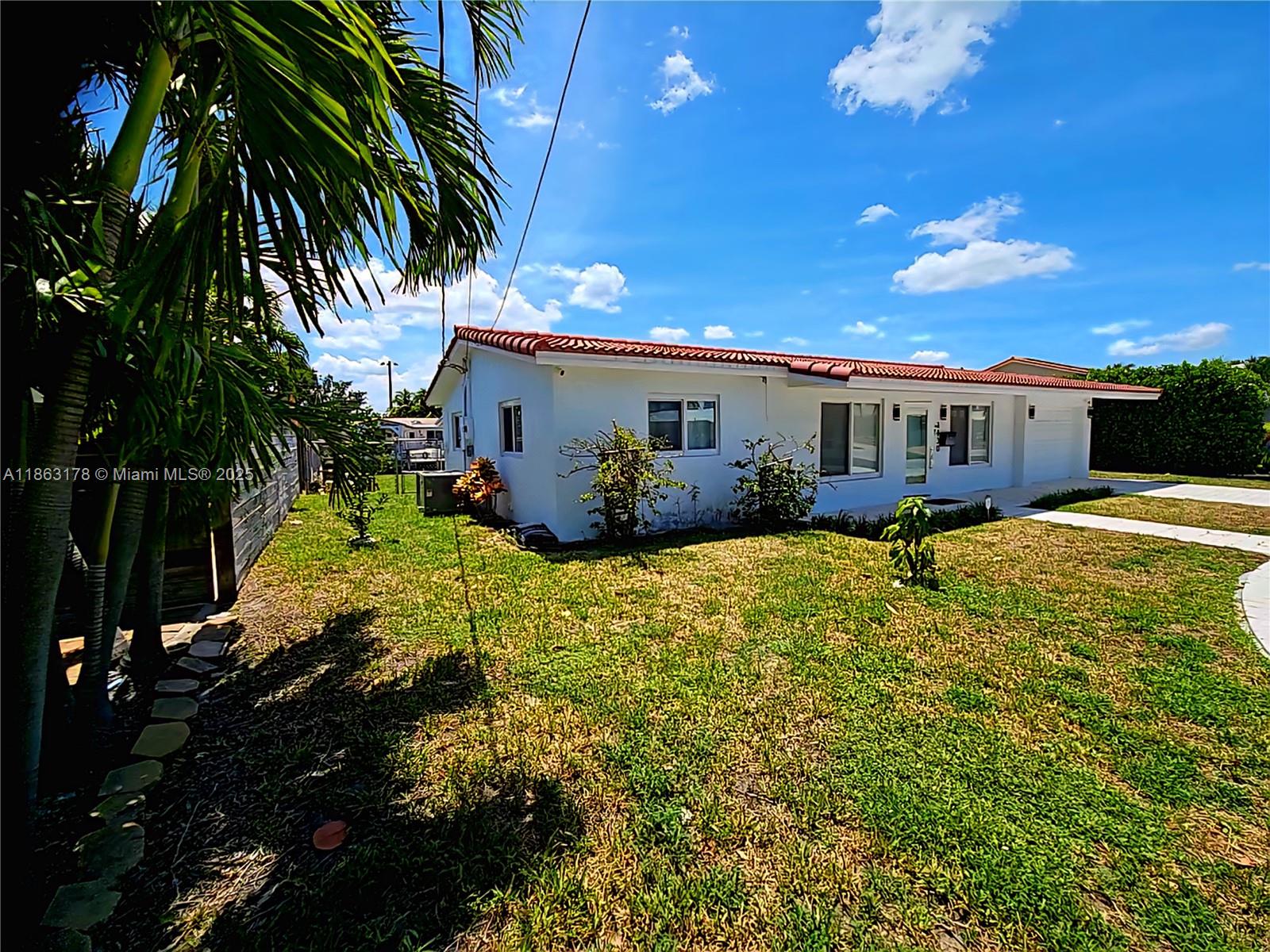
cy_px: 476
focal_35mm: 13
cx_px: 635
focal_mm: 2.2
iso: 50
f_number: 2.2
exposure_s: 1/3333
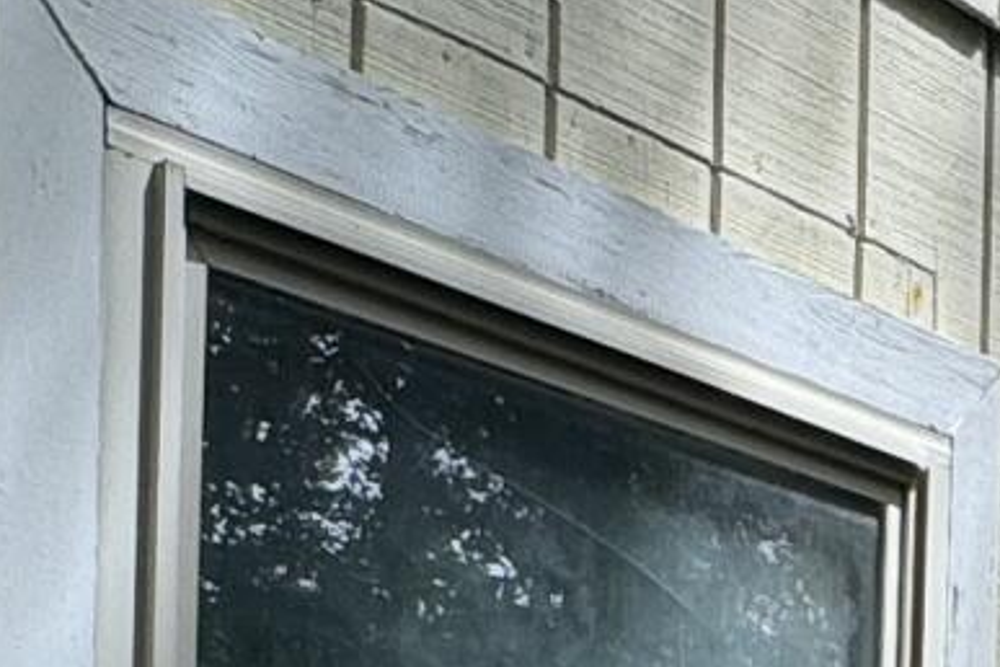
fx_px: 3139
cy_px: 1324
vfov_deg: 11.0
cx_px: 1548
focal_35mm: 113
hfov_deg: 16.3
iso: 40
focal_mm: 2.22
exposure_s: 1/361
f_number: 2.2
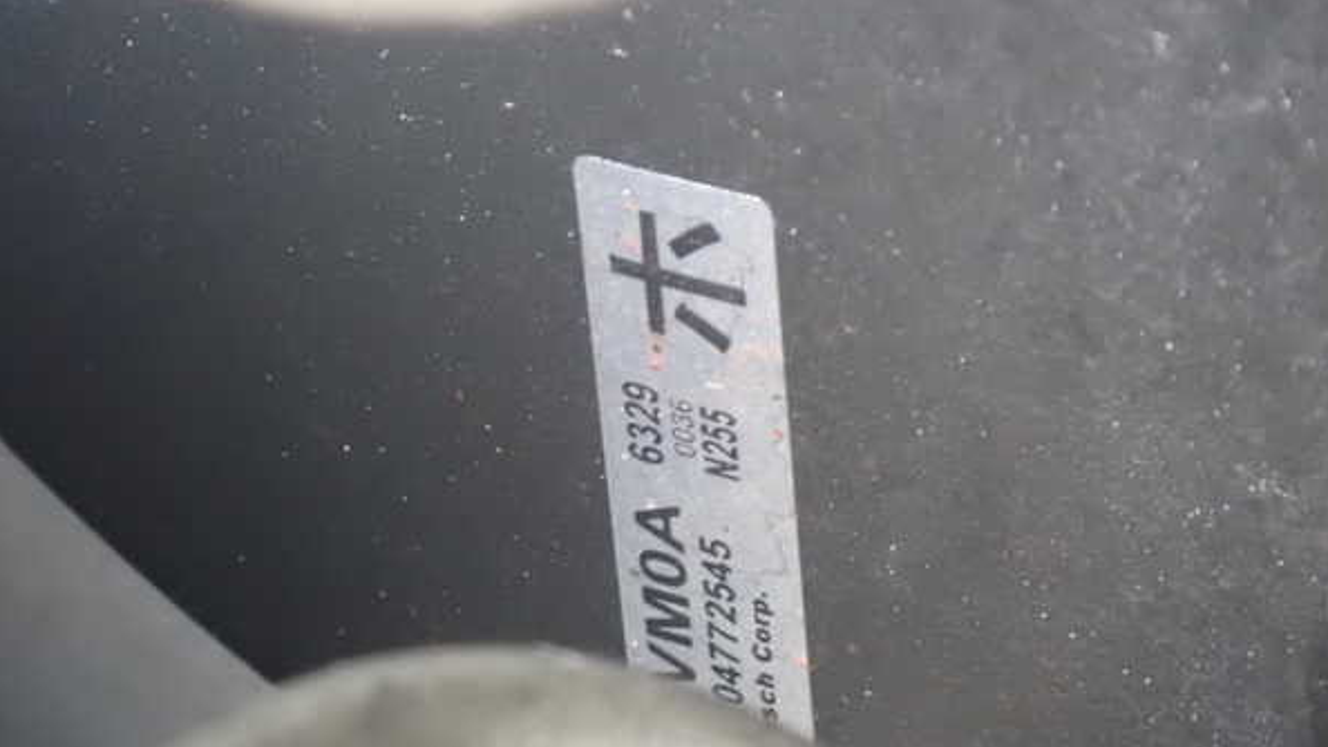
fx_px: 3873
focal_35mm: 110
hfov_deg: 19.5
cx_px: 666
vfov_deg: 11.0
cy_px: 445
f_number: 4.9
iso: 1600
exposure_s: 1/15
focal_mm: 18
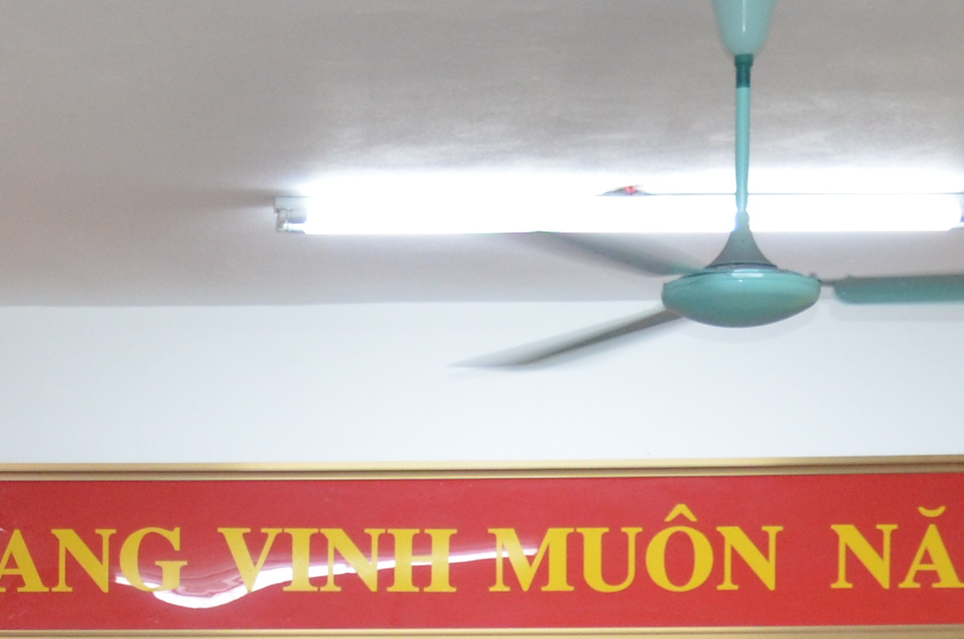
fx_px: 5399
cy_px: 1038
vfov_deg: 6.7
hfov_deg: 10.0
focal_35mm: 202
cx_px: -285
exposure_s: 1/60
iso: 800
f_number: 5
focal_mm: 32
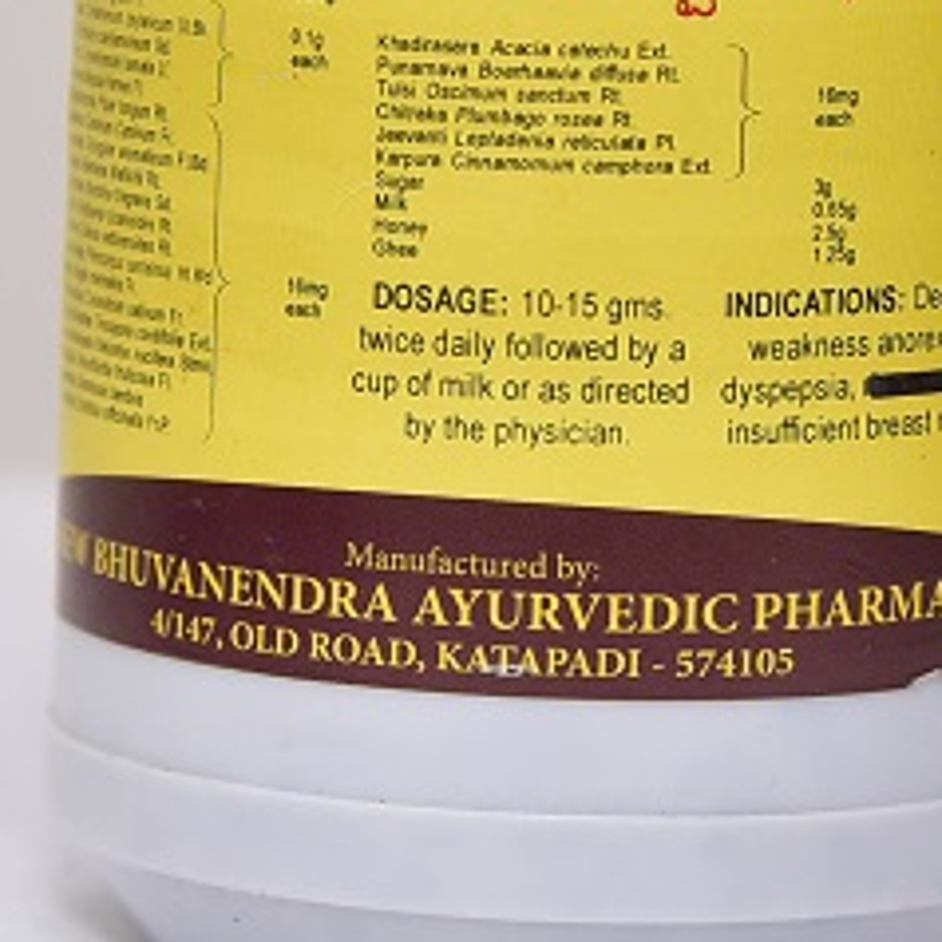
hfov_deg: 12.4
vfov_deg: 12.3
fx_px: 4341
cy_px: 51
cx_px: 610
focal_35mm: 141
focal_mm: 75
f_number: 5
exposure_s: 1/200
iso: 1600
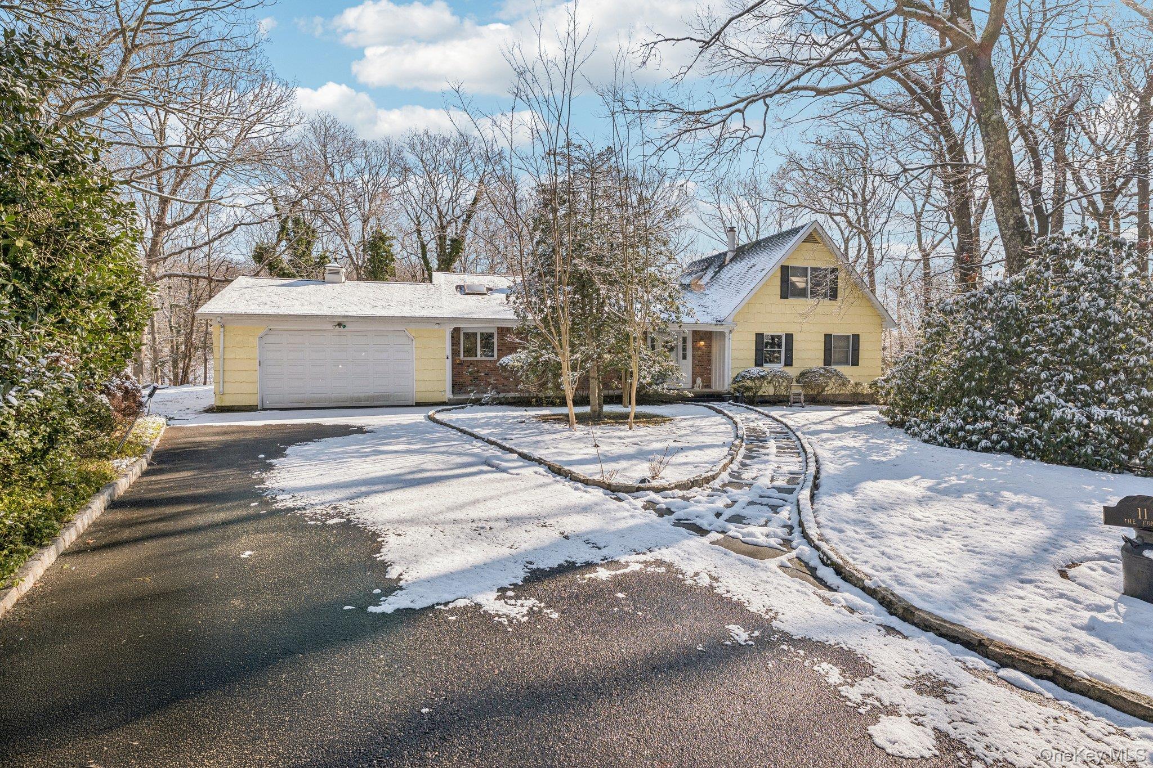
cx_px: 576
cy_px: 384
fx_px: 512
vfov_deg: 73.7
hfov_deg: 96.7
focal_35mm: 16
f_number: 10
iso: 500
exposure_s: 1/800
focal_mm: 16
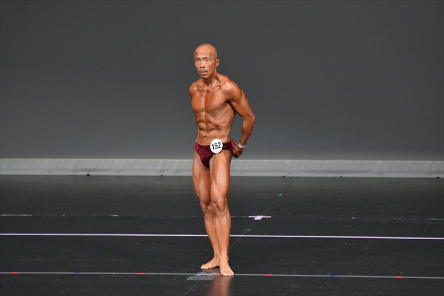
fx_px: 4253
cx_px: 222
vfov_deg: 4.0
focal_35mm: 345
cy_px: 148
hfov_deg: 6.0
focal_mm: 230
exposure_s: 1/400
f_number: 5.6
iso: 4000
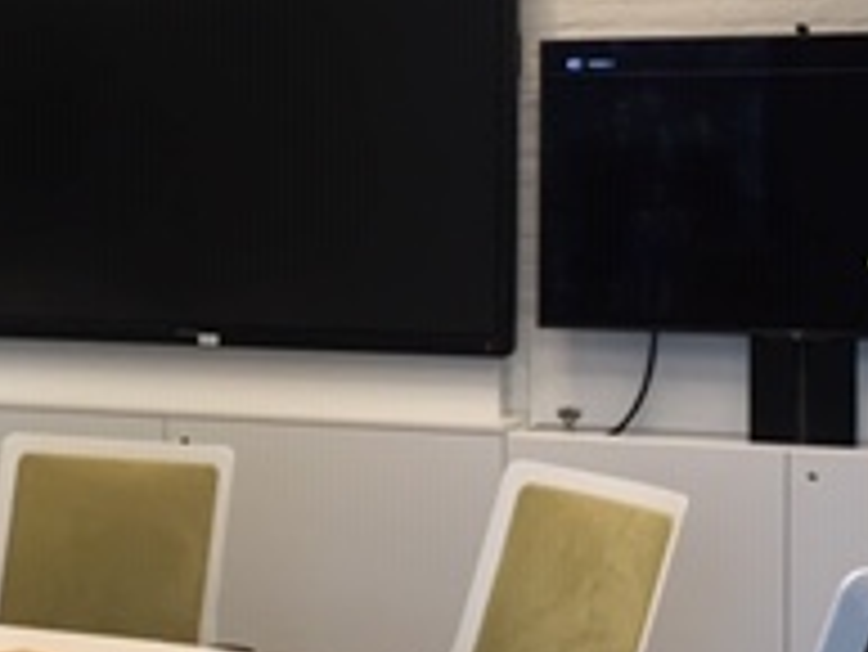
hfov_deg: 20.0
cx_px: 90
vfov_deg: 15.4
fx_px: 2409
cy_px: 247
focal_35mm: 96
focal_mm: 4.15
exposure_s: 1/33
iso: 50
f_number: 2.2
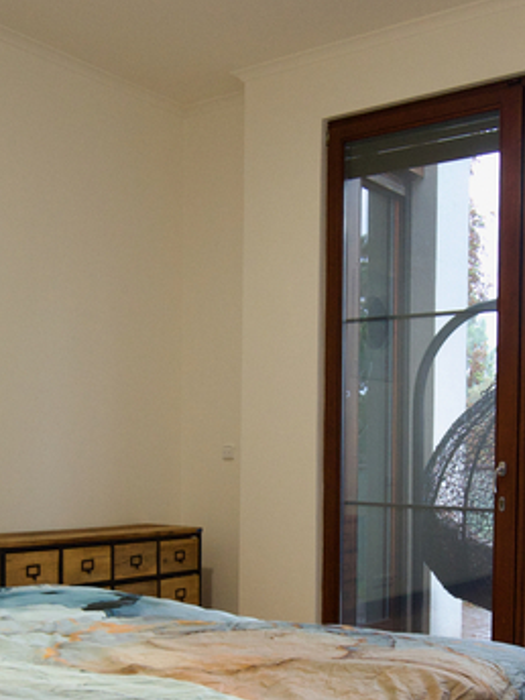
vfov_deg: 43.0
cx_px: 307
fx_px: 870
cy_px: 487
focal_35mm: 43
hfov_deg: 33.5
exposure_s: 1/15
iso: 400
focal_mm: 10
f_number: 4.5
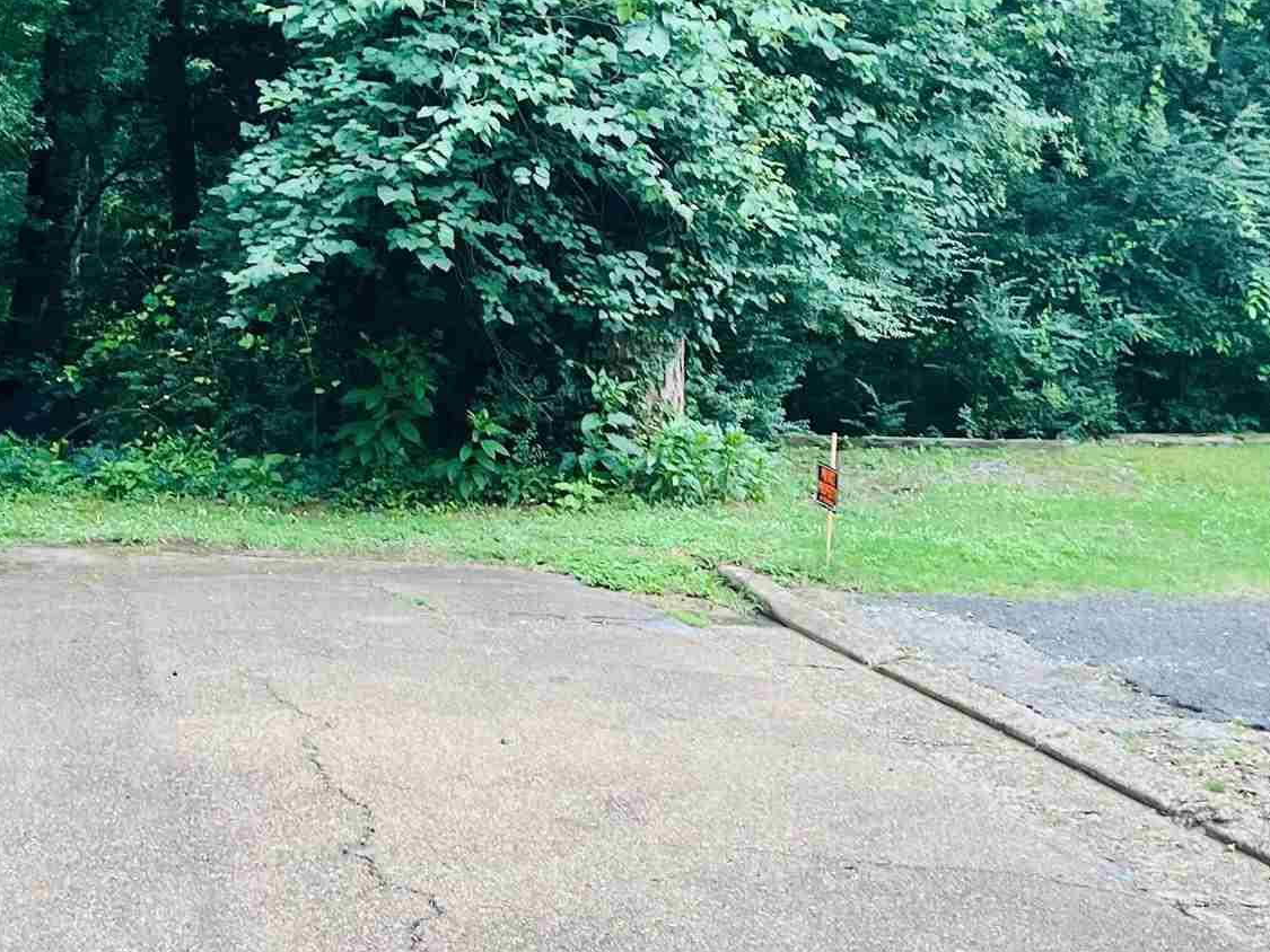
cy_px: 412
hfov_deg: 27.0
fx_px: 2605
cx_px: 321
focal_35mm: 71
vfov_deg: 20.7
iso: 40
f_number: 1.5
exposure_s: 1/121
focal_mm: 5.7
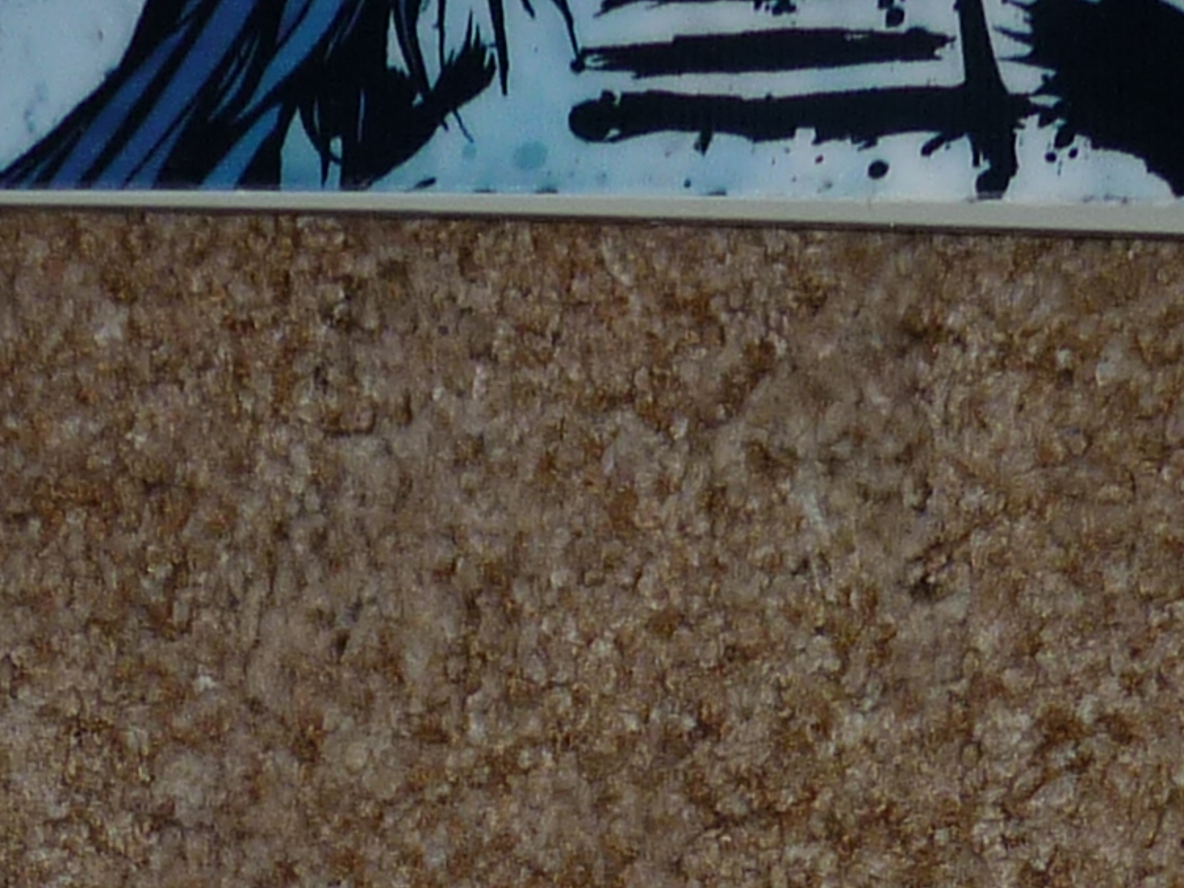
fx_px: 4892
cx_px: 689
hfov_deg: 13.8
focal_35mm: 143
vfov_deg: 9.8
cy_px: 1690
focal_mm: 5.5
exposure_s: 1/30
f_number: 2.8
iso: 100
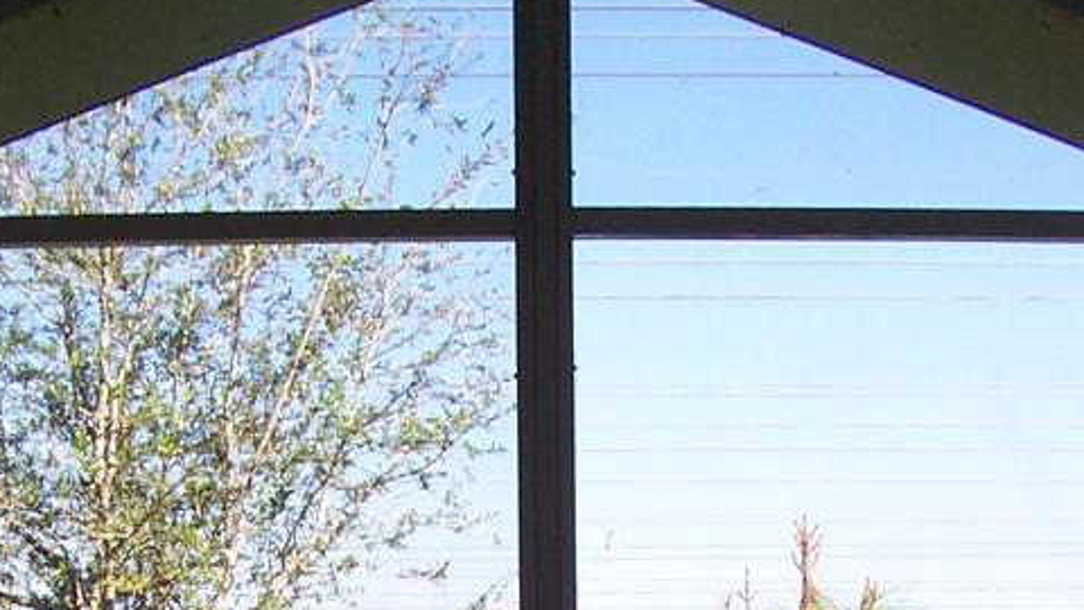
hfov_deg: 24.7
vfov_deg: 13.4
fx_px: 2472
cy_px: 852
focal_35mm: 86
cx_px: 544
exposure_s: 1/125
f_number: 5.6
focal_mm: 5.6
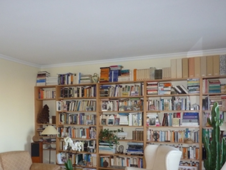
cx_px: 96
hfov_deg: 51.1
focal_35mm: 36
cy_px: 120
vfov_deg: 39.0
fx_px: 235
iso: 250
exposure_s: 1/30
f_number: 3.3
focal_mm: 4.1
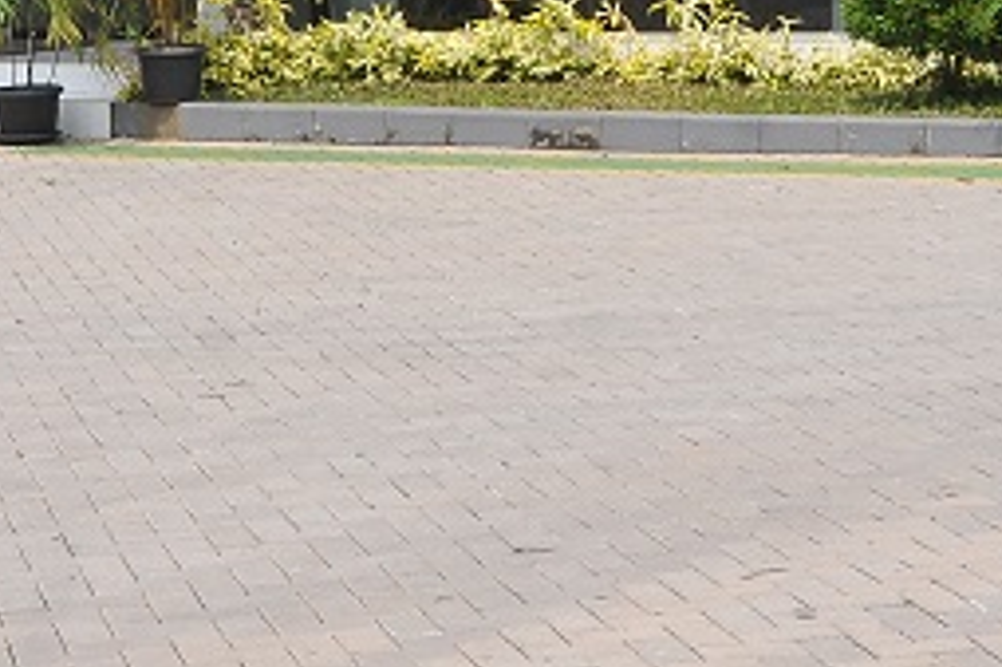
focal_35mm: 130
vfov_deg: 10.1
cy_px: -454
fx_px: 3616
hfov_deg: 15.8
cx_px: 469
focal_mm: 22
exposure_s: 1/125
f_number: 10
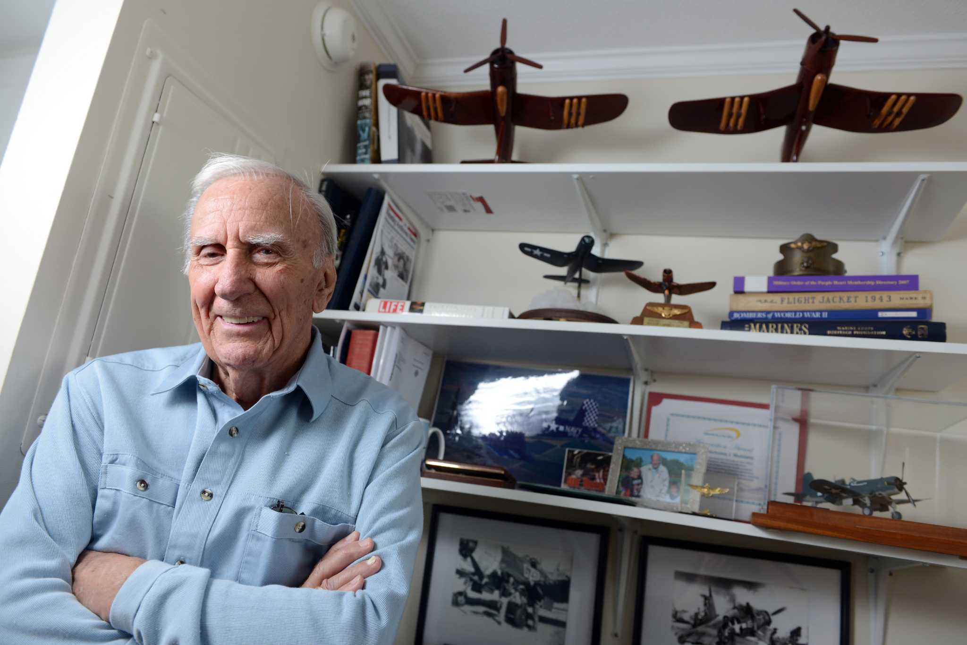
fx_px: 752
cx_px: 484
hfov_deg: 65.5
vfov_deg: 46.4
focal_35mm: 28
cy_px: 322
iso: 500
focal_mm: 28
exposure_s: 1/250
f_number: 4
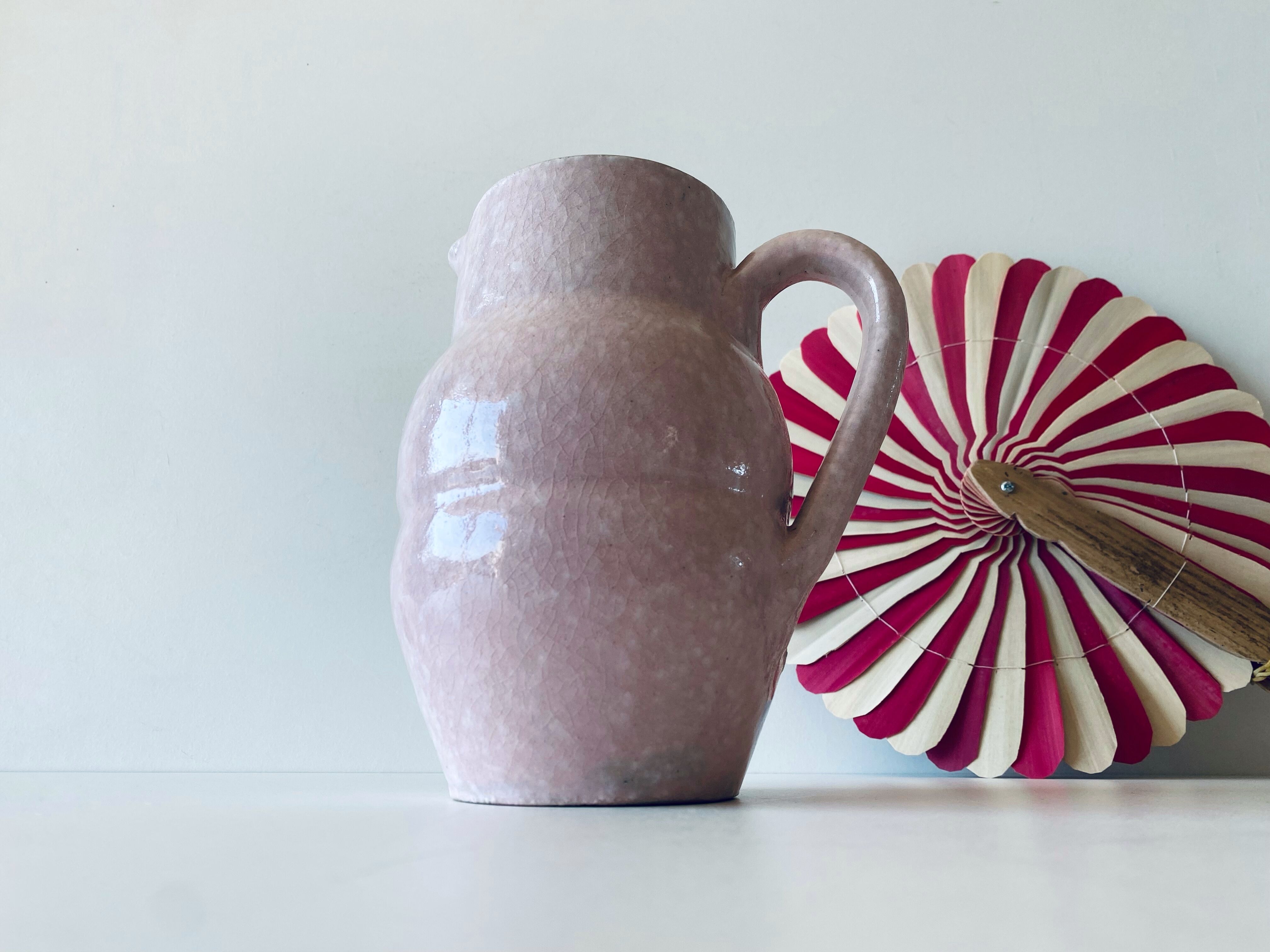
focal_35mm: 26
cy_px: 476
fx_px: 954
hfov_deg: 67.3
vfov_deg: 53.1
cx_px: 635
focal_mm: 4.25
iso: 32
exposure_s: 1/175
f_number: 1.8
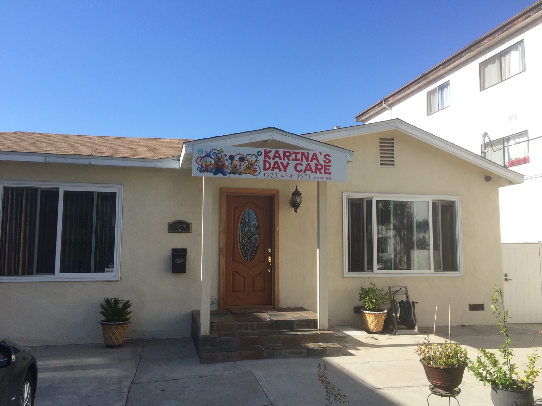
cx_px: 271
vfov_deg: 48.2
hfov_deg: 61.7
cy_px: 203
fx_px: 454
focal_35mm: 29
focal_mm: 4.15
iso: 32
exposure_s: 1/1414
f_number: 2.2
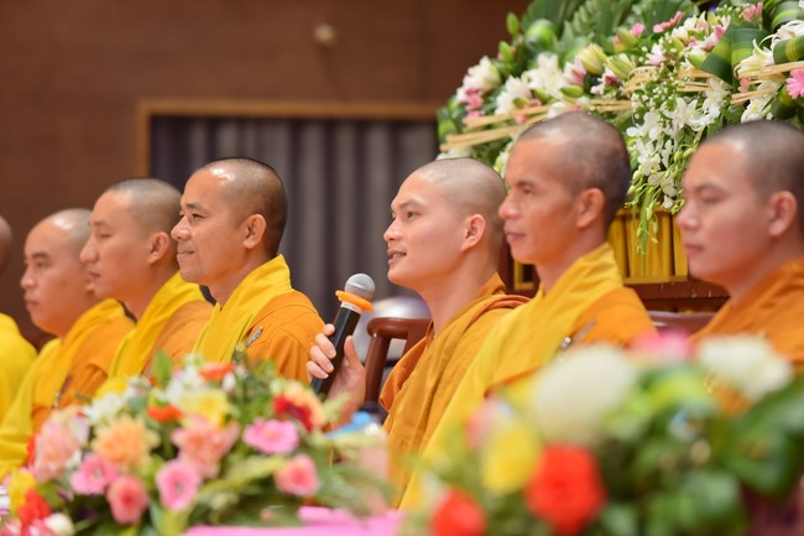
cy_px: 268
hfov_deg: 10.3
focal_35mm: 200
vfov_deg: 6.9
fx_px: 4465
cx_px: 402
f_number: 4
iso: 1250
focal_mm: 200
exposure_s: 1/200
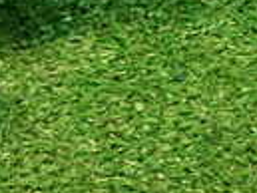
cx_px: -333
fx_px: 1107
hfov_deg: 11.3
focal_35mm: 149
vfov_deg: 9.8
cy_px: -56
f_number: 2.4
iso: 400
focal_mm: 5.79
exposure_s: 1/30
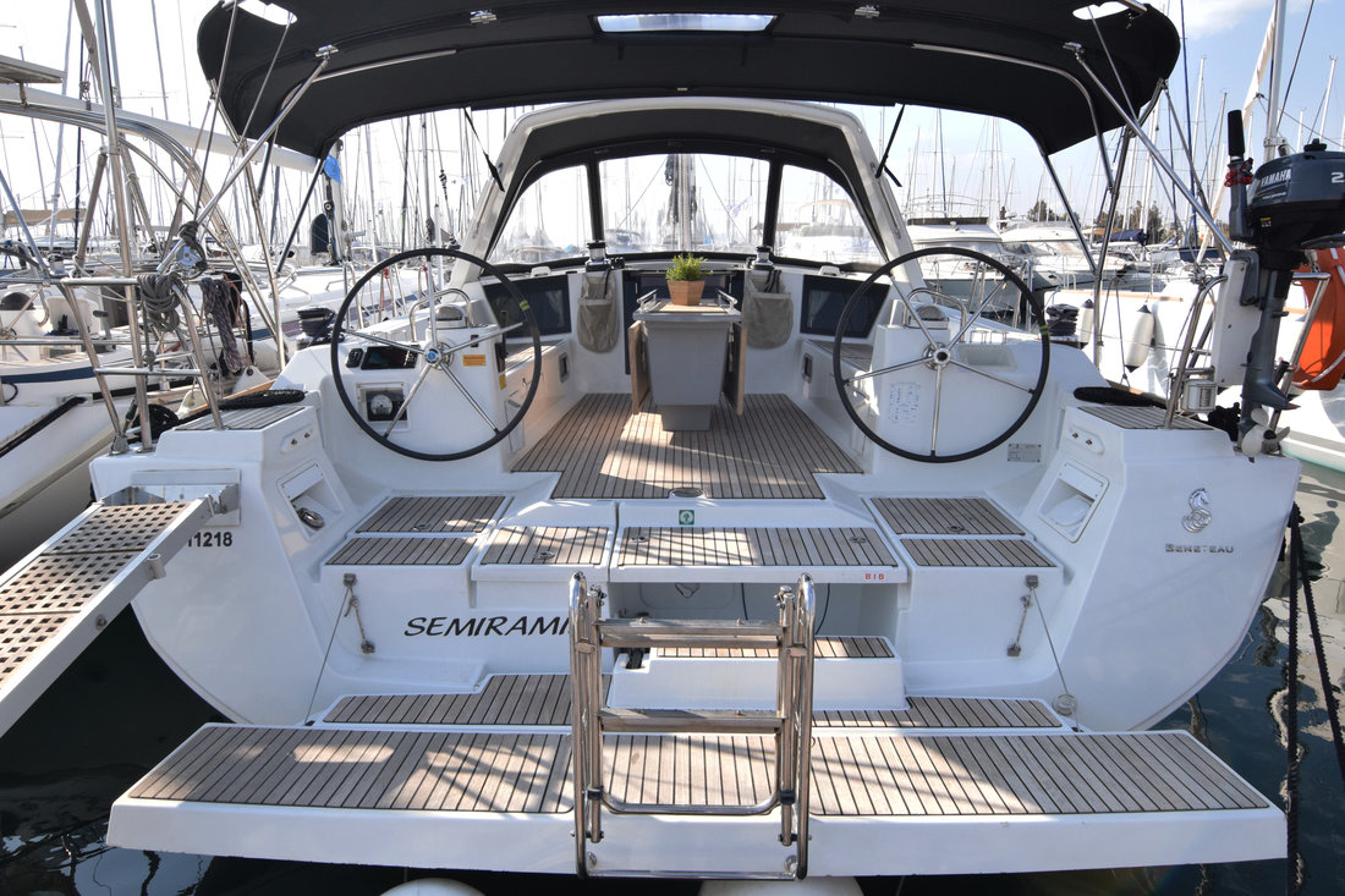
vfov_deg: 56.1
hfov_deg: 77.3
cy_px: 448
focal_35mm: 22
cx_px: 672
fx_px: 840
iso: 1600
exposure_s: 1/640
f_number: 13
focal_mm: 15
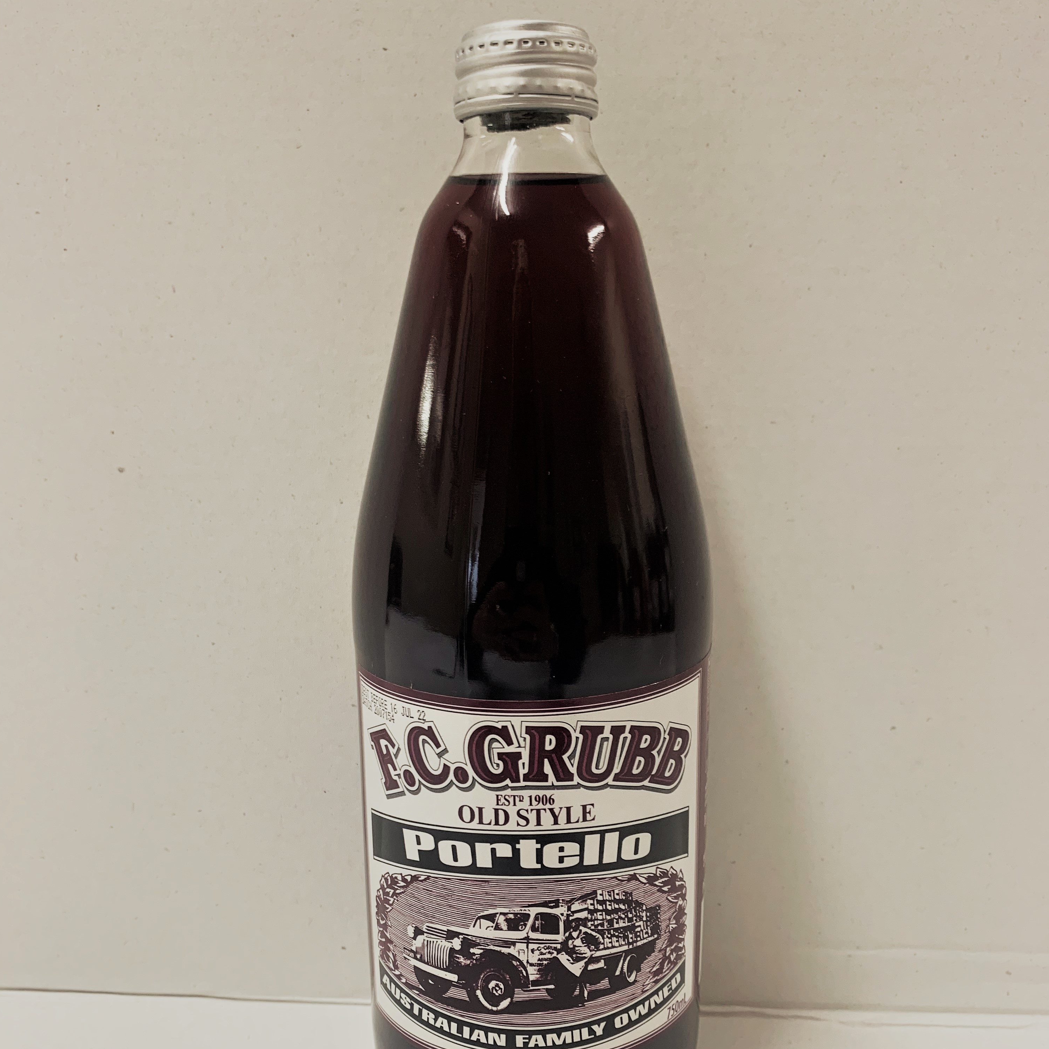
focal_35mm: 31
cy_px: 603
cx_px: 527
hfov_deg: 52.5
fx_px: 1063
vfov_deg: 52.3
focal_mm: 4.25
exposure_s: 1/50
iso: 80
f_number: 1.8
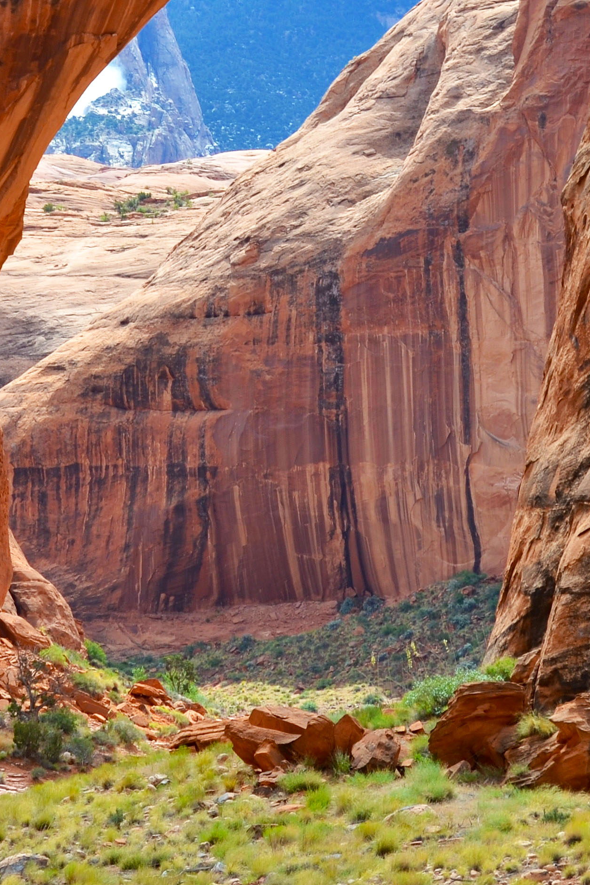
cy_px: 284
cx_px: 44
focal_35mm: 205
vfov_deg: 10.0
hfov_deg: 6.7
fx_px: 5037
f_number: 8
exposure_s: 1/250
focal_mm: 52
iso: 100
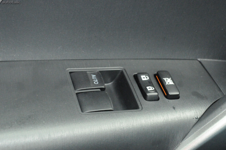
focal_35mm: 69
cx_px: 113
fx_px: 433
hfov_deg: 29.3
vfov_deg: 19.7
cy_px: 75
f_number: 8
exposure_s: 1/60
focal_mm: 46
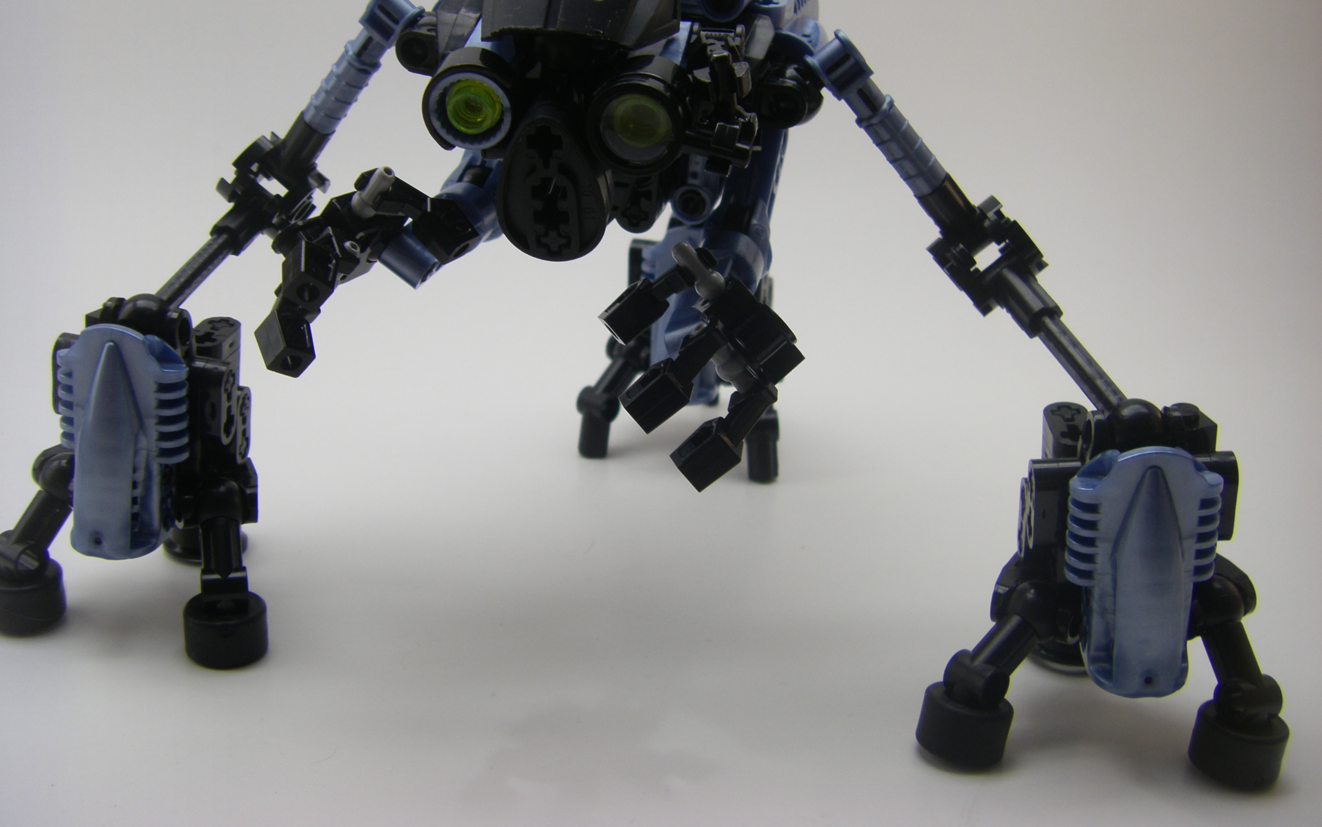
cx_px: 651
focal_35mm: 41
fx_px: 1477
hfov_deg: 48.2
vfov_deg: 31.2
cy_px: 331
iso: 64
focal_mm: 6.3
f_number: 3.5
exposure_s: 1/80
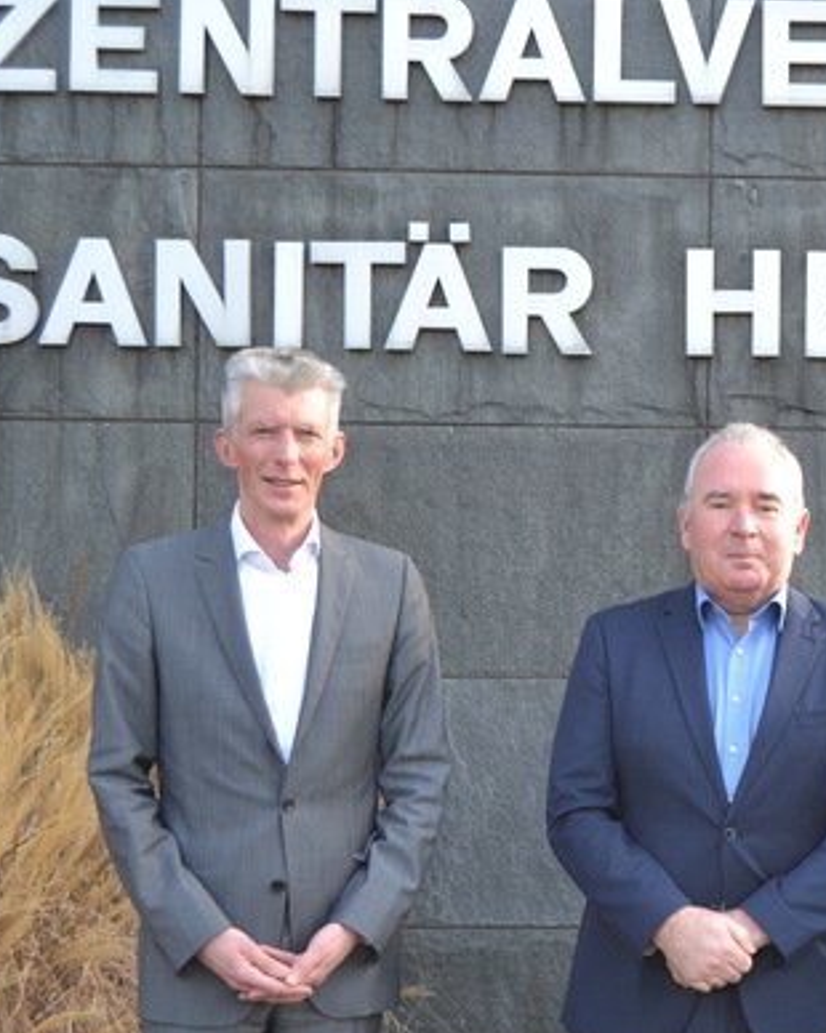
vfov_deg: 20.2
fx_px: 2905
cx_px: 951
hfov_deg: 15.7
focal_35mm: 95
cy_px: 600
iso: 320
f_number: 5.6
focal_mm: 30
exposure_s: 1/125
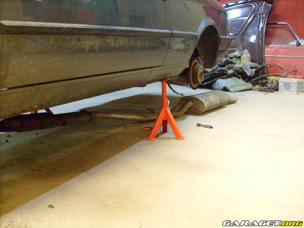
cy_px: 114
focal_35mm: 35
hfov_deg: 52.6
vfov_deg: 40.7
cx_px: 152
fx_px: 307
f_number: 2.8
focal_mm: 5.8
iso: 200
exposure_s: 1/6
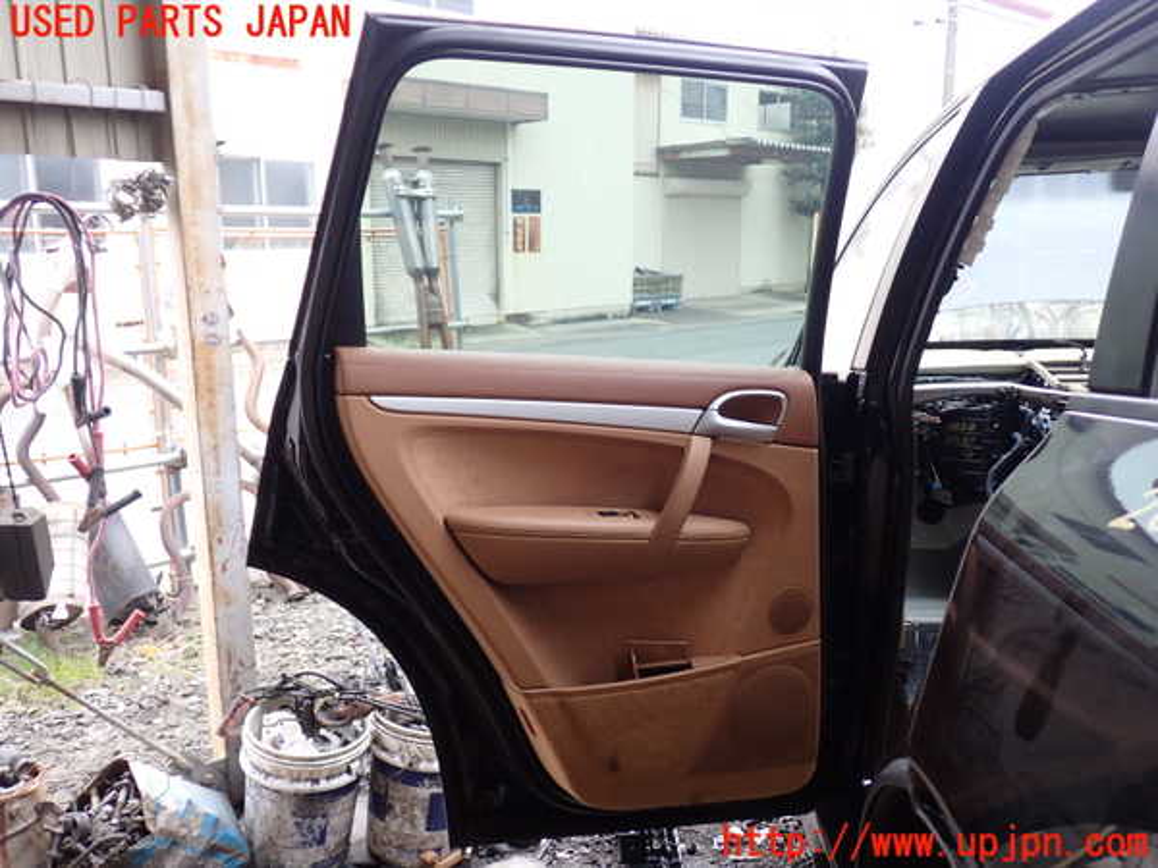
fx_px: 1004
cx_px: 579
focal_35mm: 30
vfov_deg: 46.8
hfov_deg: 60.0
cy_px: 434
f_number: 2.3
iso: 200
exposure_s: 1/60
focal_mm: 5.4
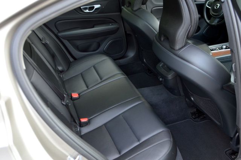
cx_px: 120
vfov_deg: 34.1
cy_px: 80
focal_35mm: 39
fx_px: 261
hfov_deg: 49.6
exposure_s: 1/60
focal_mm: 26
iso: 560
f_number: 4.2
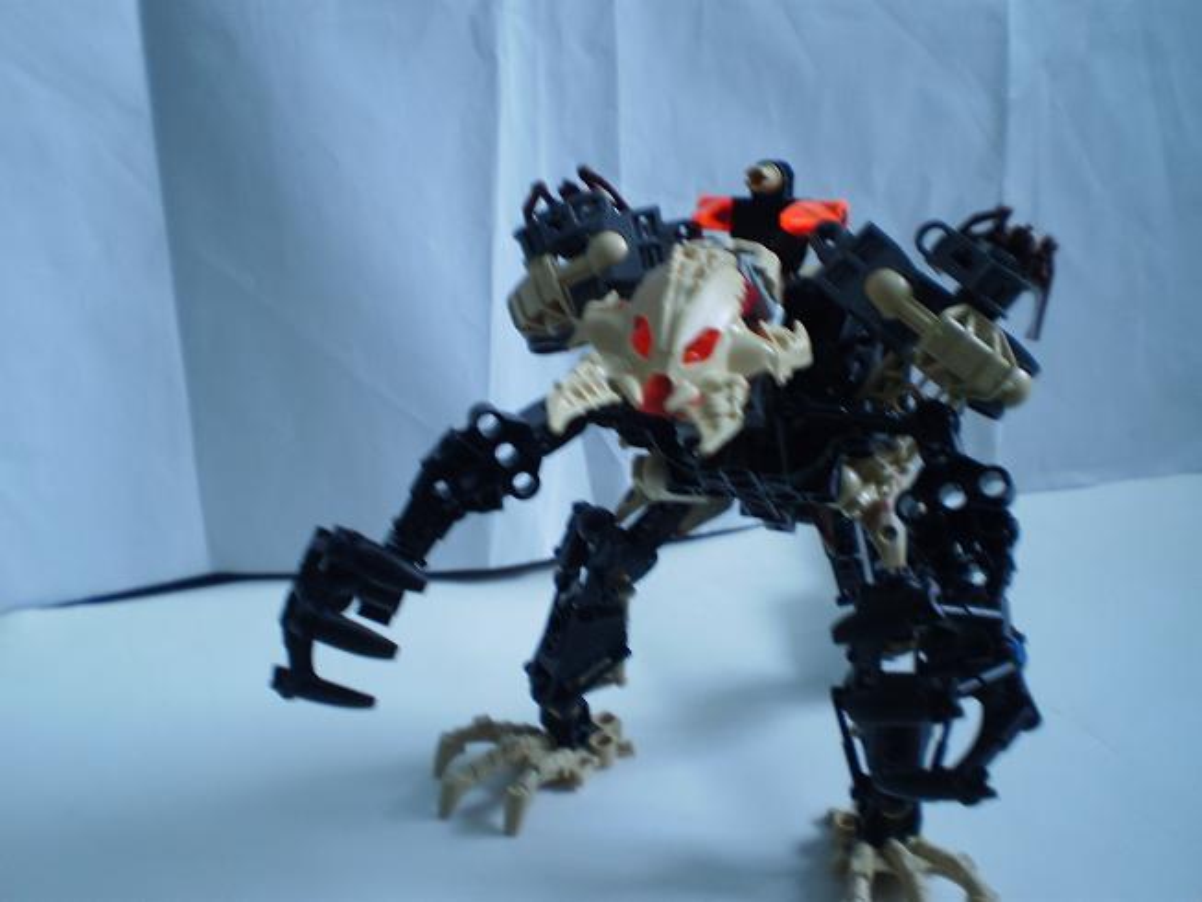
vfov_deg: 39.7
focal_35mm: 36
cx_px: 601
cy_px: 451
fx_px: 1250
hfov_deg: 51.3
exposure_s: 1/4
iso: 125
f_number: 3.1
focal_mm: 6.3
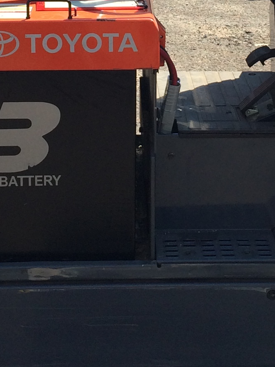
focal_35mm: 110
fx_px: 1165
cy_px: -20
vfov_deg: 17.4
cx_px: 188
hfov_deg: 13.4
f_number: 2.2
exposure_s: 1/933
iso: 32
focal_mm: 4.12
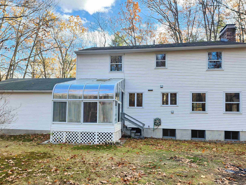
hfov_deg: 65.2
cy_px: 101
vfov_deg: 51.3
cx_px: 113
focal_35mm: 27
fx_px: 192
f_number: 1.8
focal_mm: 5
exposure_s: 1/180
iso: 64
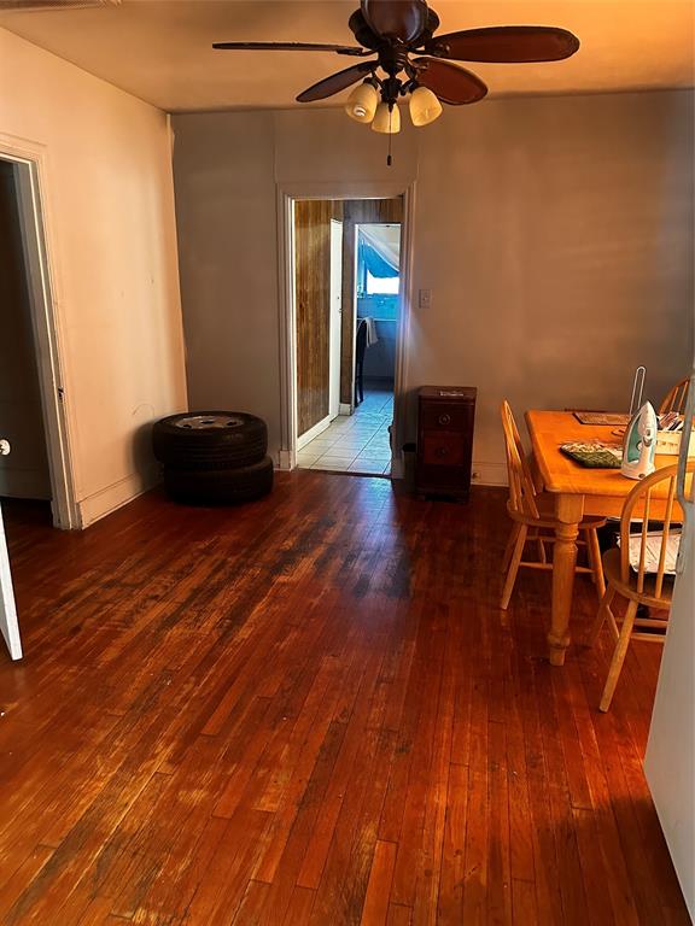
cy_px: 463
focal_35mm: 24
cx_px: 348
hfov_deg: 56.8
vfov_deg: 71.6
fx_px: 642
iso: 1000
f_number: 1.78
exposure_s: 1/51
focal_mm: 6.86
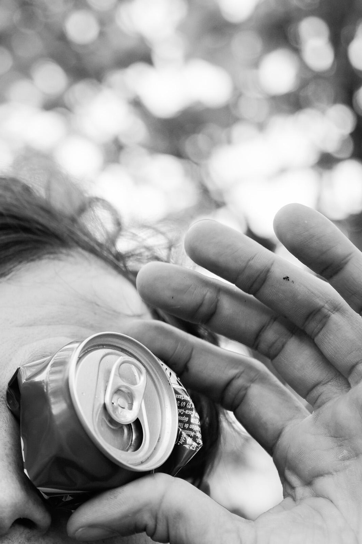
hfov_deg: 15.1
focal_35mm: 88
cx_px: -50
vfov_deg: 22.7
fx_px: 1327
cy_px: 464
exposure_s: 1/250
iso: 200
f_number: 2.8
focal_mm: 35
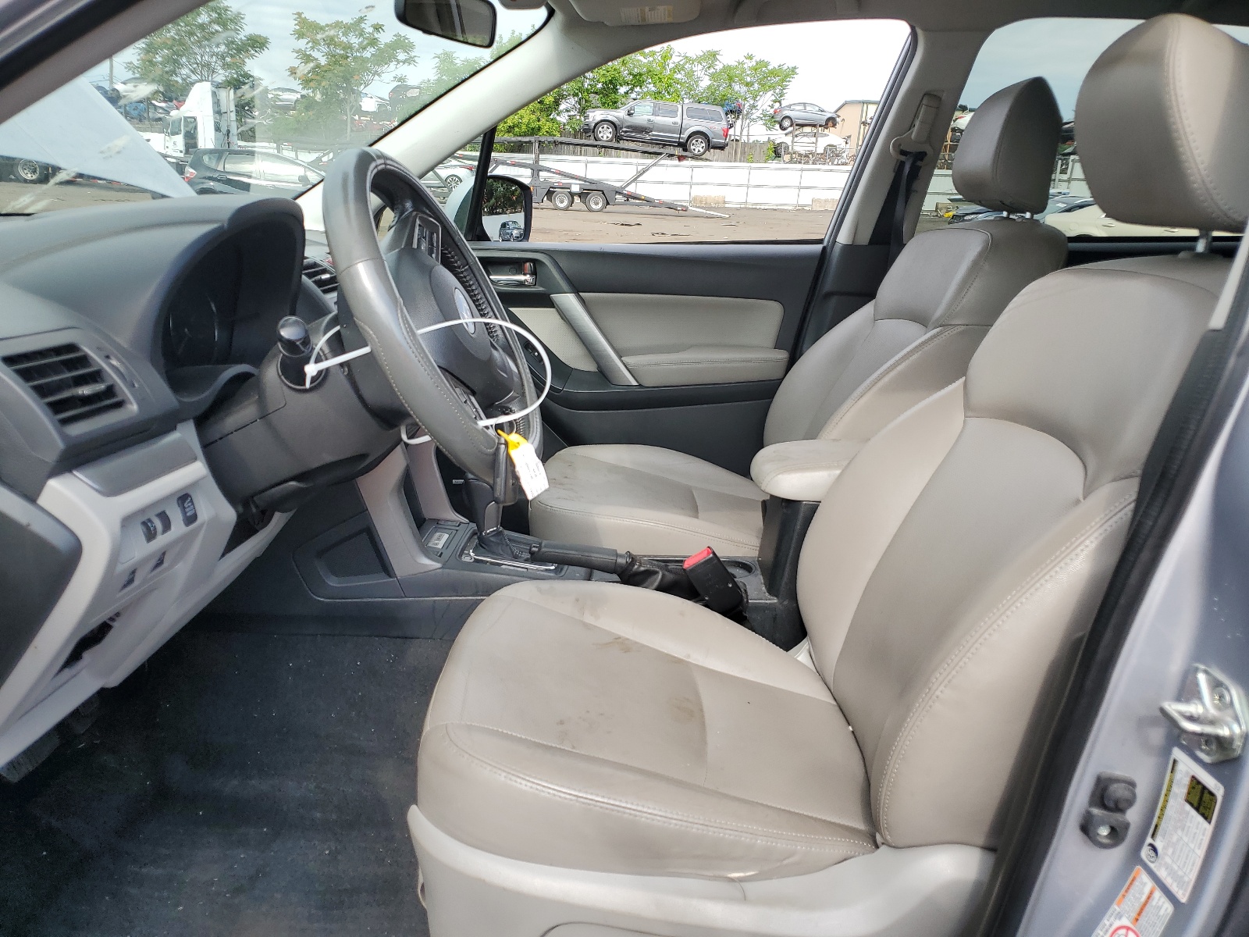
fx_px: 938
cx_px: 624
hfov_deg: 67.3
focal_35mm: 26
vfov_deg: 53.1
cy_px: 468
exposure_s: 1/714
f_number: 1.5
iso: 50
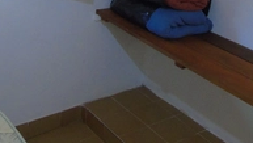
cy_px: -60
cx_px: 161
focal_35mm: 62
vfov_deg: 17.8
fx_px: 416
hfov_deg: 33.6
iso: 400
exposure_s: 1/25
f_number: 3.4
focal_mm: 4.4
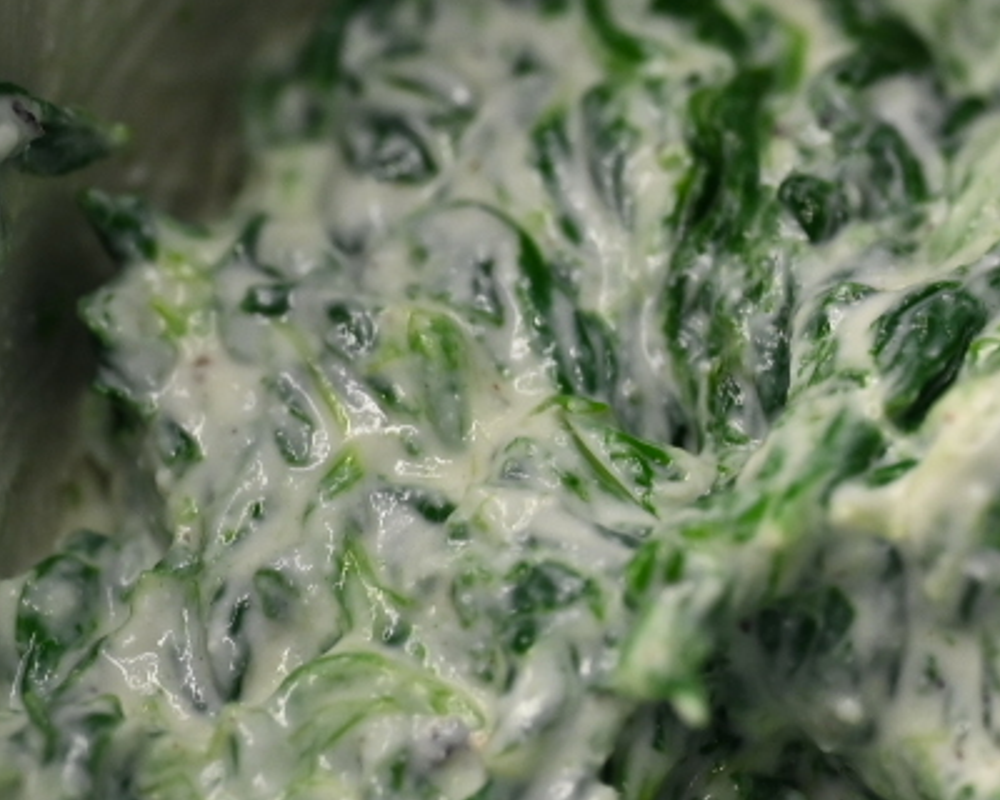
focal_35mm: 399
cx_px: 1780
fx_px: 11809
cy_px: 395
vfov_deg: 3.9
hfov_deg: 4.8
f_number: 4.5
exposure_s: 1/80
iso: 800
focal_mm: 105
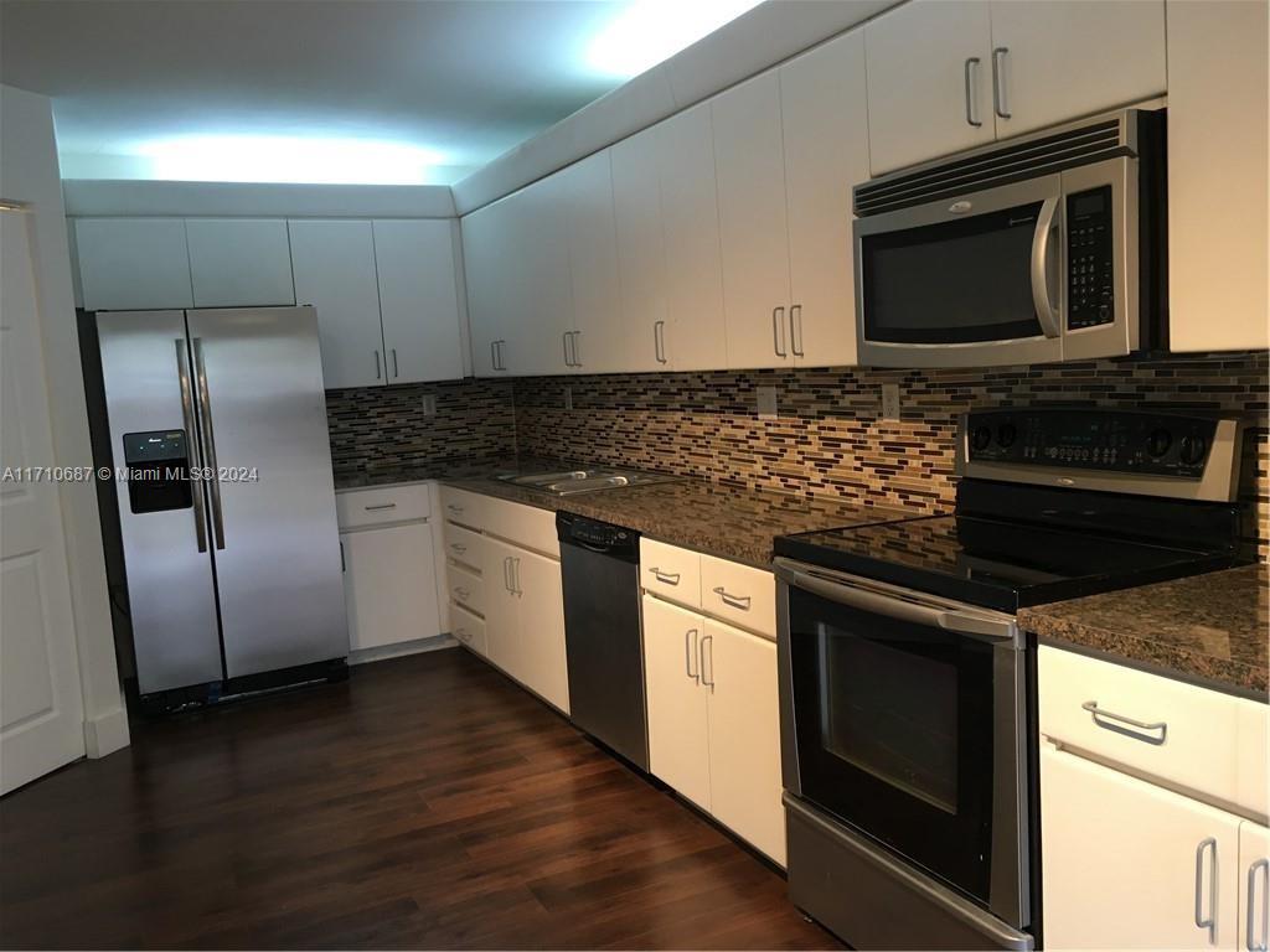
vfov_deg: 48.2
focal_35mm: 29
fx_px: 1064
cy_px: 476
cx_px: 635
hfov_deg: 61.7
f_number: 2.2
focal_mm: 4.15
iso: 100
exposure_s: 1/30
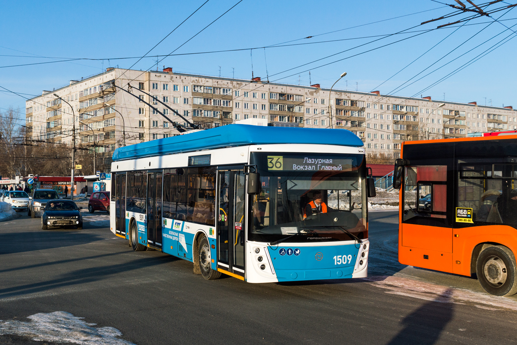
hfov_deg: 55.1
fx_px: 495
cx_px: 258
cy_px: 172
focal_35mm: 34
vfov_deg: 38.4
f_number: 8
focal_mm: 23
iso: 100
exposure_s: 1/800
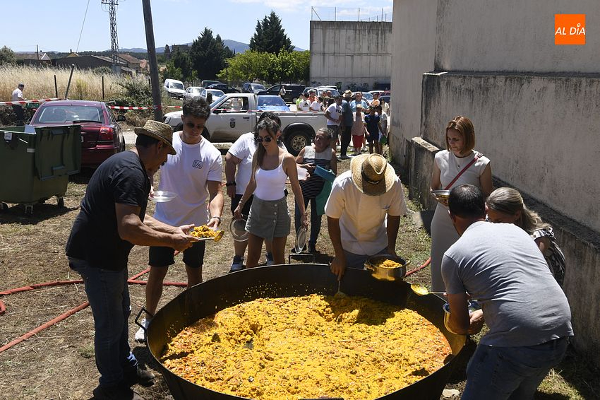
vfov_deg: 36.8
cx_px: 300
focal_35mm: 36
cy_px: 200
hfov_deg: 53.2
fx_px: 600
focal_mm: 24
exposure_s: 1/200
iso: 160
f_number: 10
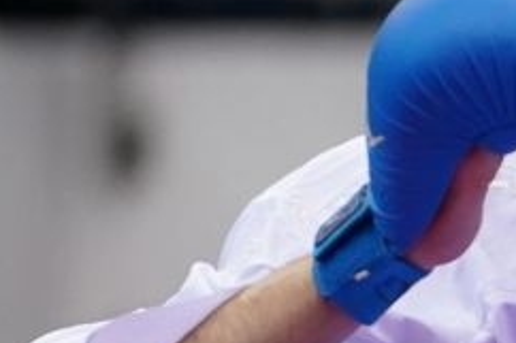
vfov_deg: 0.9
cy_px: 699
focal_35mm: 1488
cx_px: 1147
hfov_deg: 1.4
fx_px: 21313
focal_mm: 200
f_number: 2.8
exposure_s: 1/1000
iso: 1600
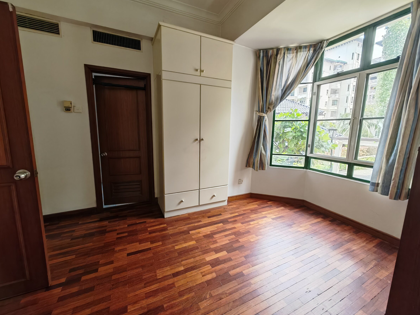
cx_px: 205
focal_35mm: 14
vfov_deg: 85.7
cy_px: 153
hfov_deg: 102.0
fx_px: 170
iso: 250
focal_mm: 1.82
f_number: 2
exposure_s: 1/50
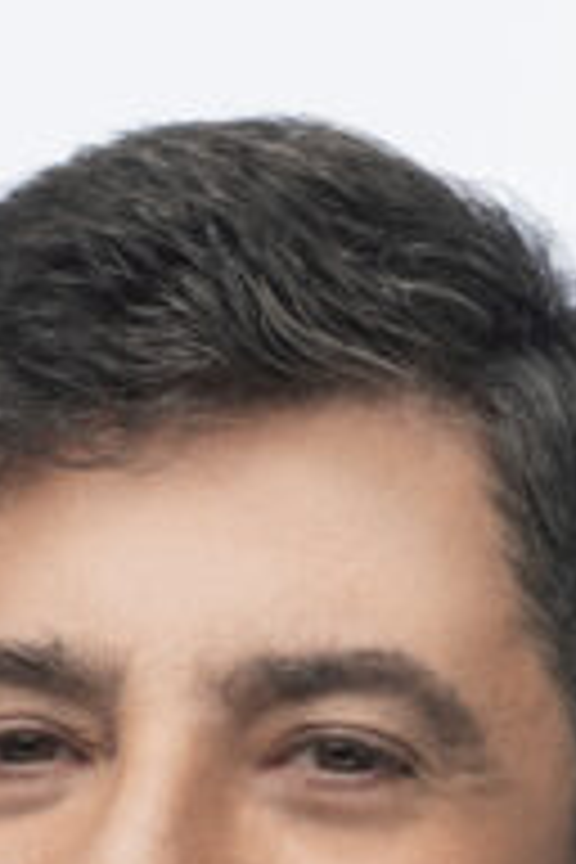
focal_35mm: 373
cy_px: 2182
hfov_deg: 3.7
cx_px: 182
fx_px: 8951
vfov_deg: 5.3
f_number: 7.1
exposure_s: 1/160
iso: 100
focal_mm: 70
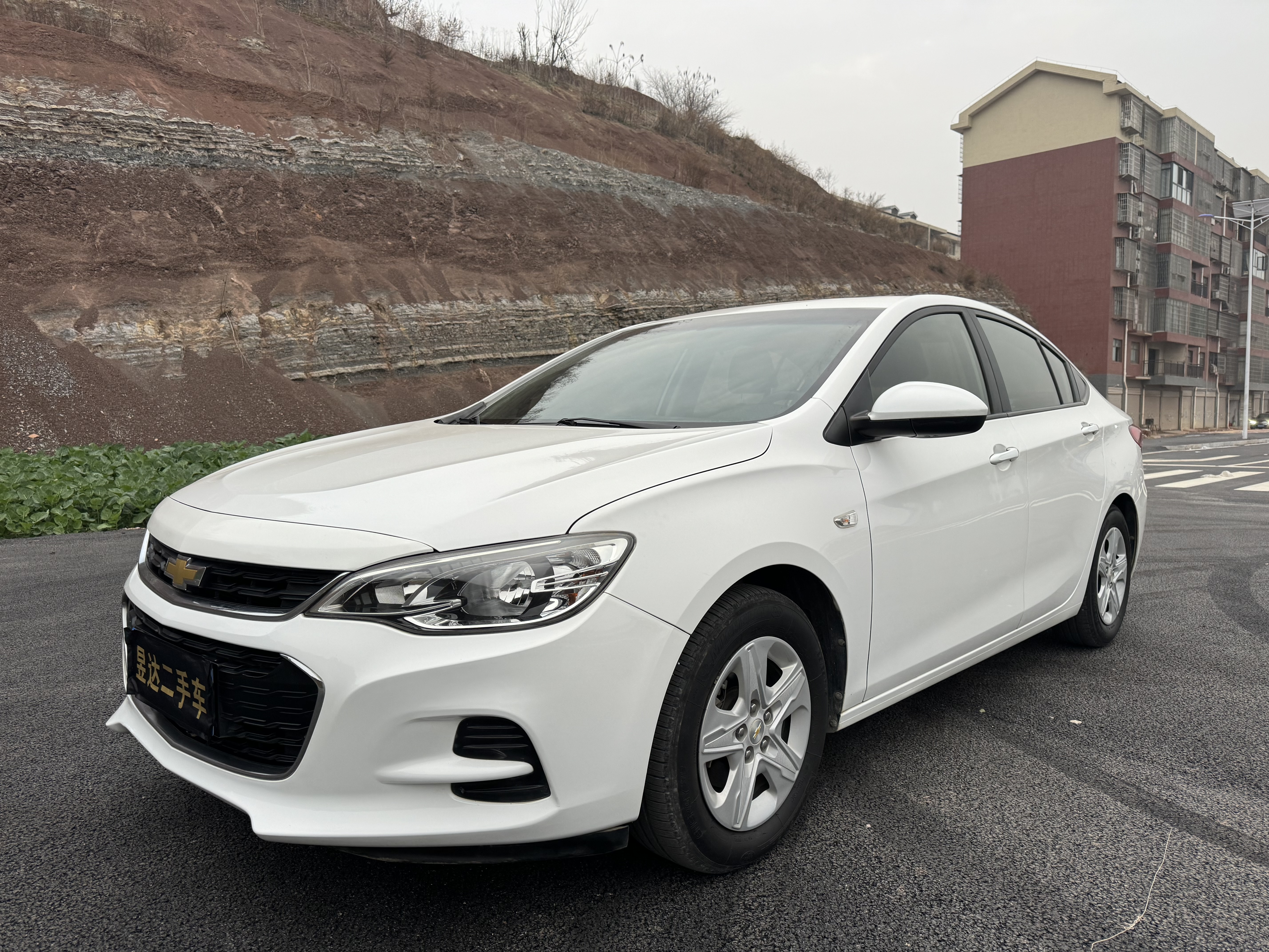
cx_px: 634
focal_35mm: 24
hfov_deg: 71.6
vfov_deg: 56.8
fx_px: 880
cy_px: 476
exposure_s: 1/121
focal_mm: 6.86
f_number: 1.78
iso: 125
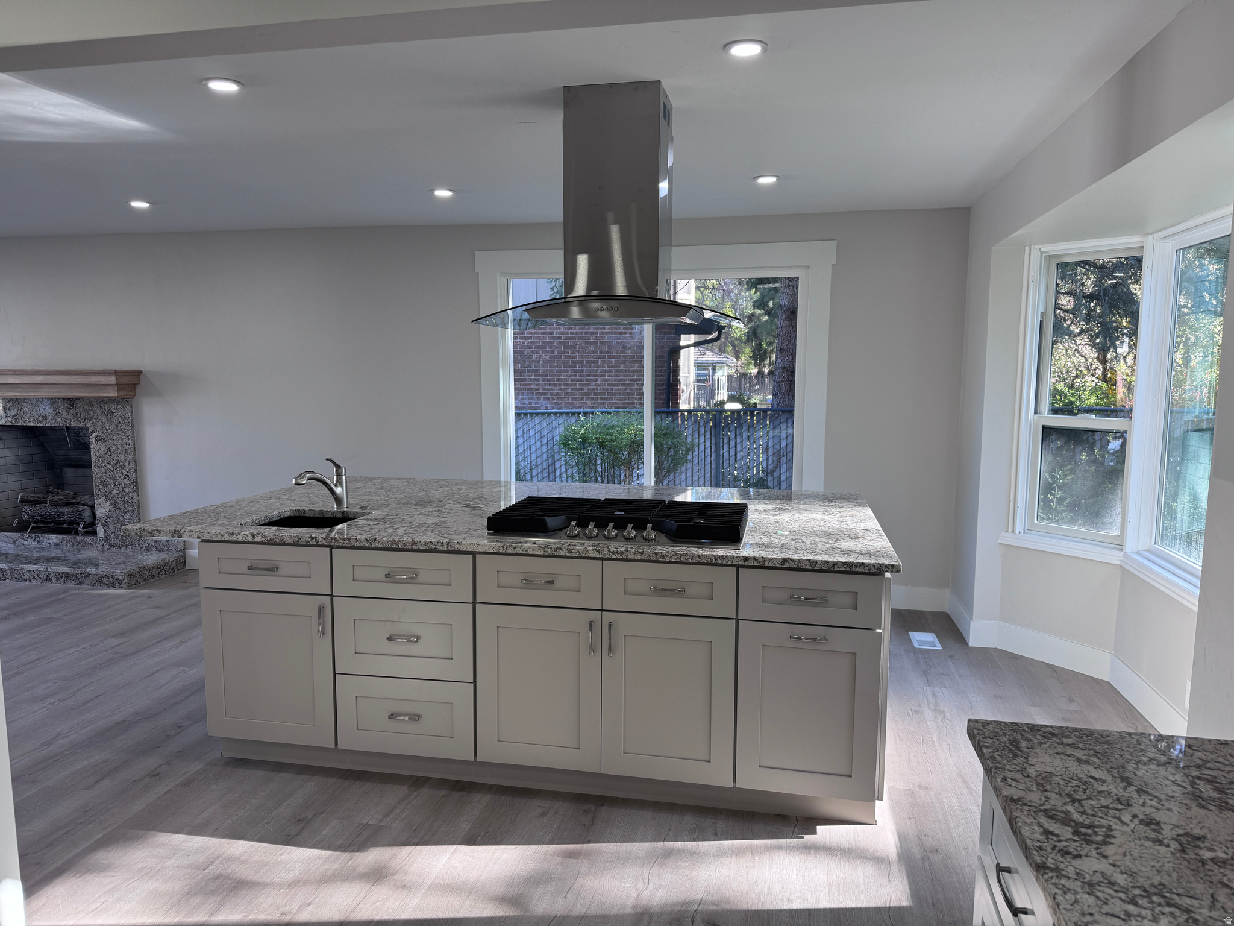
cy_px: 463
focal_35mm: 24
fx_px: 856
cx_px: 617
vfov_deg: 56.8
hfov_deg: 71.6
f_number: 1.78
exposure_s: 1/120
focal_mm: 6.76
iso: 80
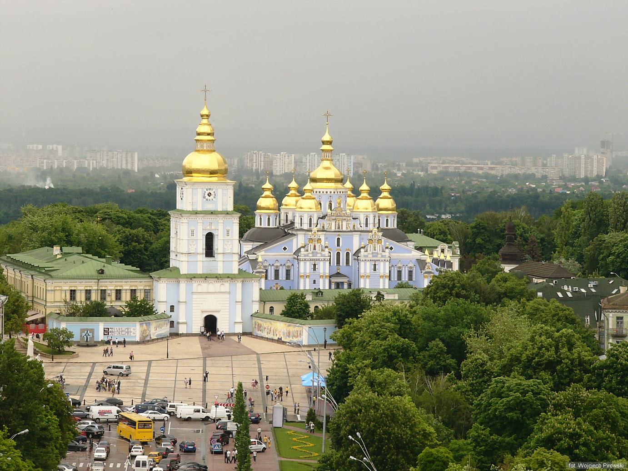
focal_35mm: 152
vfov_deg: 9.8
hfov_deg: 13.0
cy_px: 236
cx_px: 314
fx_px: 2757
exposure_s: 1/125
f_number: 6.5
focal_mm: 25.3
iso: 50
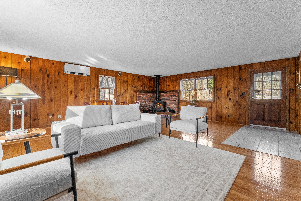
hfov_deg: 100.4
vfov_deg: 77.3
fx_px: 125
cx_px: 146
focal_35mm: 15
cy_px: 96
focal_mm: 14
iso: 1600
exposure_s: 1/8
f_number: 11
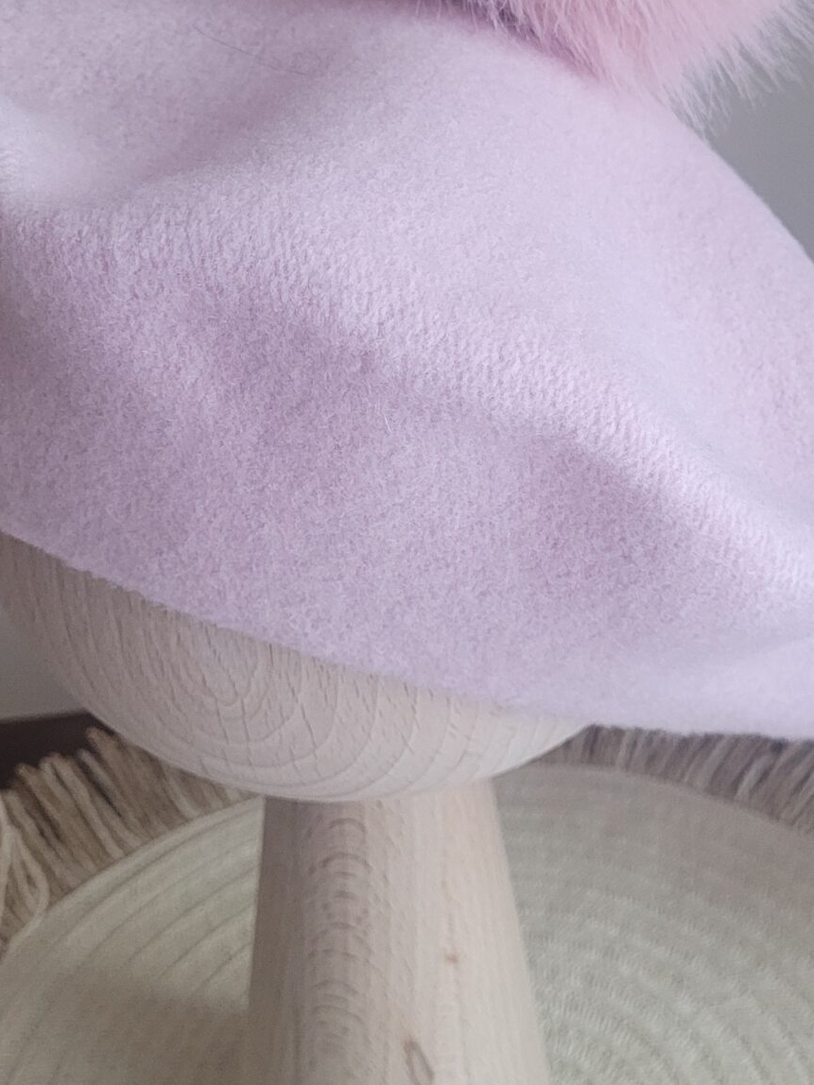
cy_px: 363
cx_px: 521
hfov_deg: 25.1
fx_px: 1819
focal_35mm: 58
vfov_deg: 33.0
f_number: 1.8
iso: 320
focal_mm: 5.4
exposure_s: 1/100
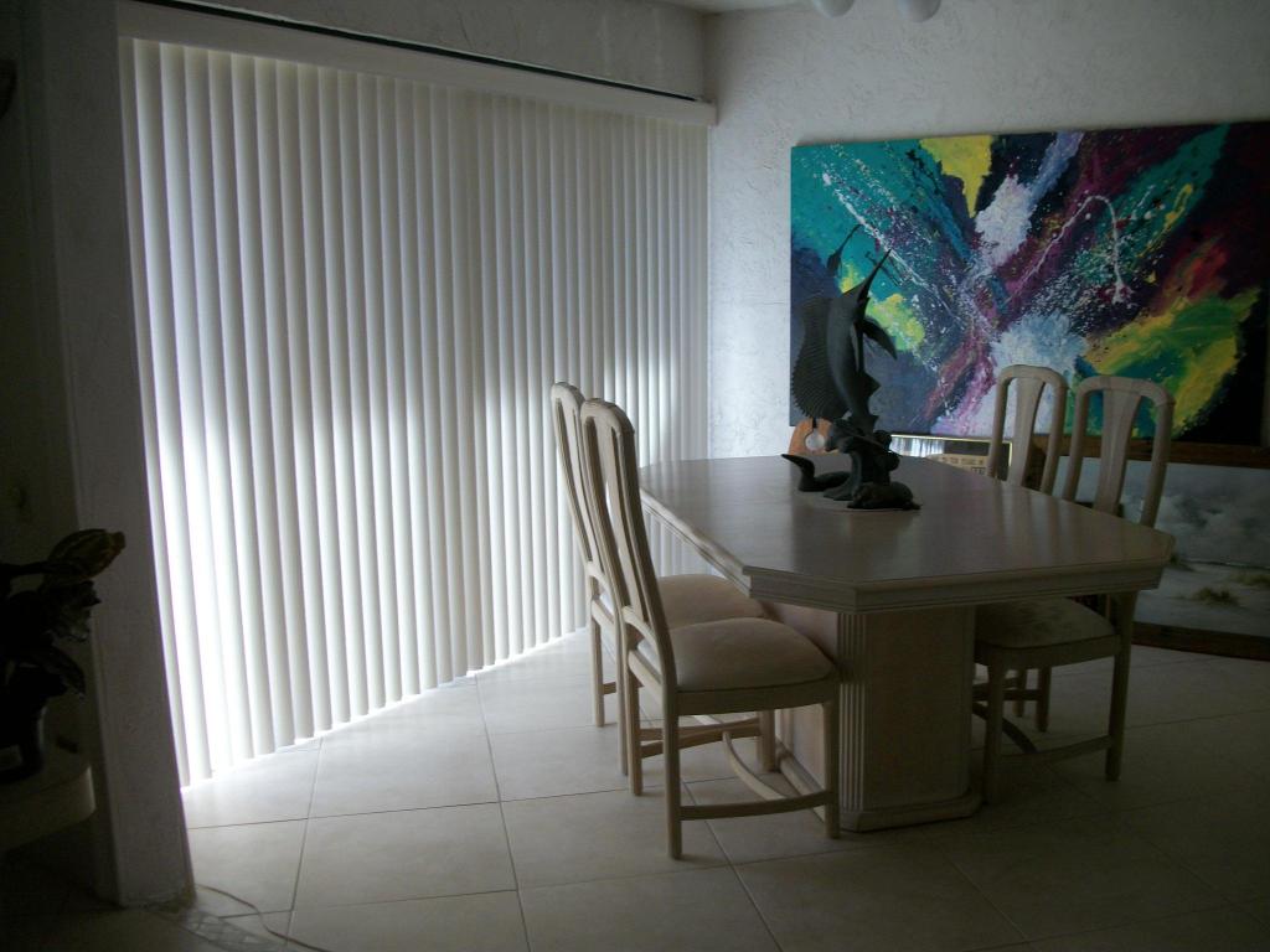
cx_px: 635
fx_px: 1174
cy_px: 476
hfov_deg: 56.8
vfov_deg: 44.2
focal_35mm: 32
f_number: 2.9
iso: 82
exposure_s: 1/30
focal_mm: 5.7
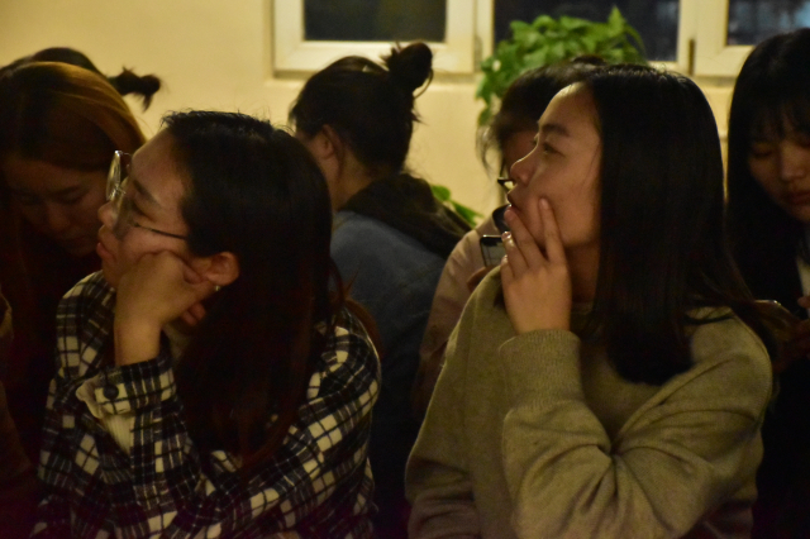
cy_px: 270
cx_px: 405
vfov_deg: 12.2
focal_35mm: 112
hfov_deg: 18.2
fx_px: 2530
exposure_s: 1/250
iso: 8000
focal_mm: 75
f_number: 6.3
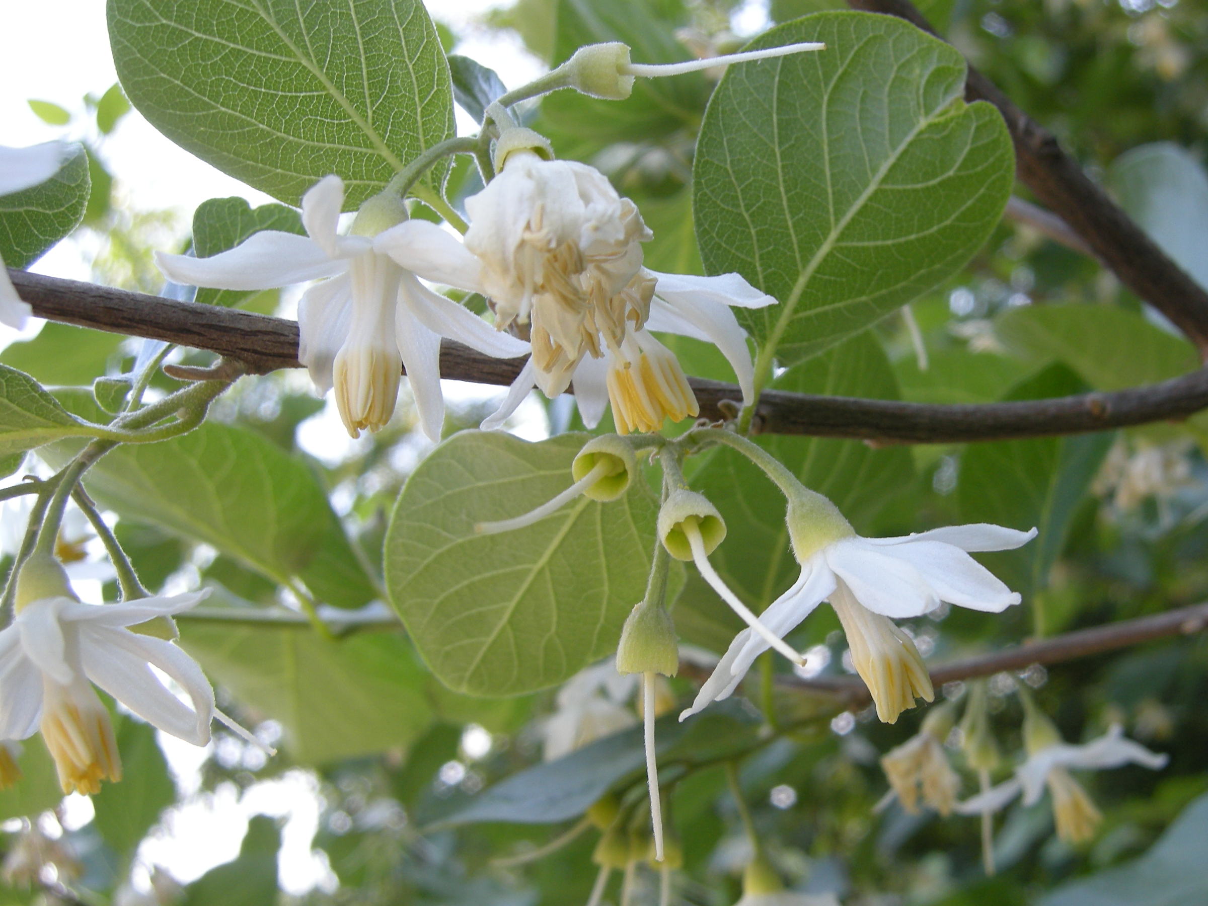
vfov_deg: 40.7
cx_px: 604
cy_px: 453
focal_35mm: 35
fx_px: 1221
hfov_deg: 52.6
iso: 64
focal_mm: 7.5
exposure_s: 1/72
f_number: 3.4
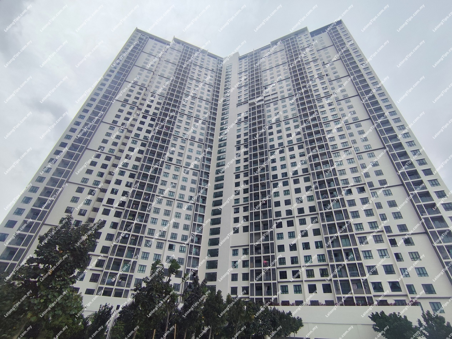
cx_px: 226
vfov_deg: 78.1
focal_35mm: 16
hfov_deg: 94.5
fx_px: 209
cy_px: 170
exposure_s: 1/3349
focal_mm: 1.65
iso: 50
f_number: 2.2
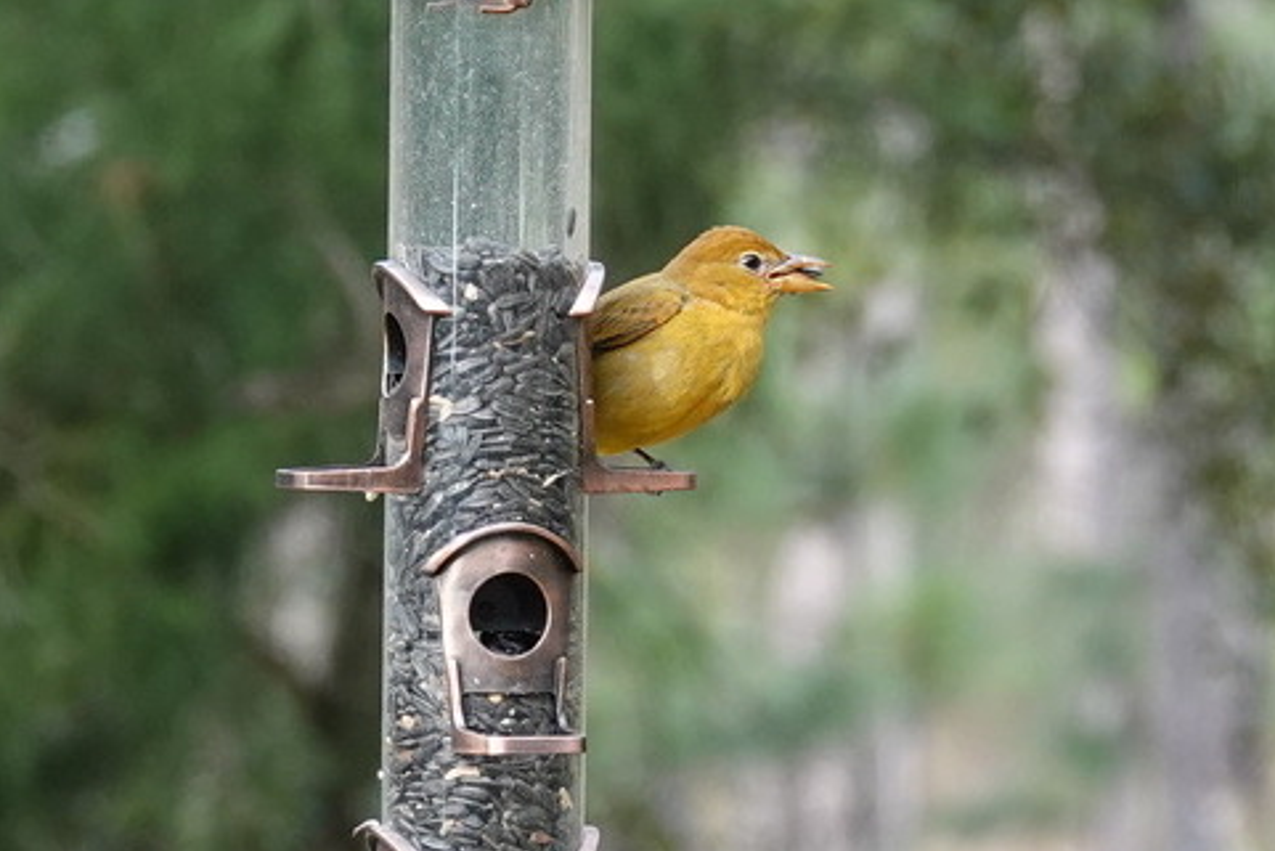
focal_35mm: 237
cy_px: 369
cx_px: 647
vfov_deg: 5.8
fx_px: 8396
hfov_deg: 8.7
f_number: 4
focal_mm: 73.24
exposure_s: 1/200
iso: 320
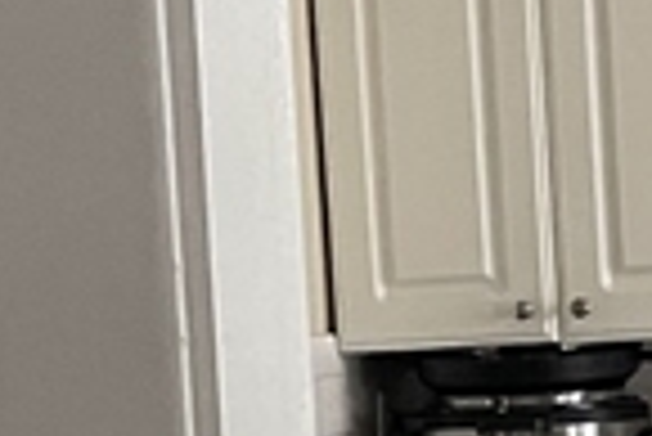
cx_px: 445
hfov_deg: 10.7
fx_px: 3463
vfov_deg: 7.0
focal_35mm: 191
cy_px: 791
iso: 400
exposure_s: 1/60
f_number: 1.6
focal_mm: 4.2
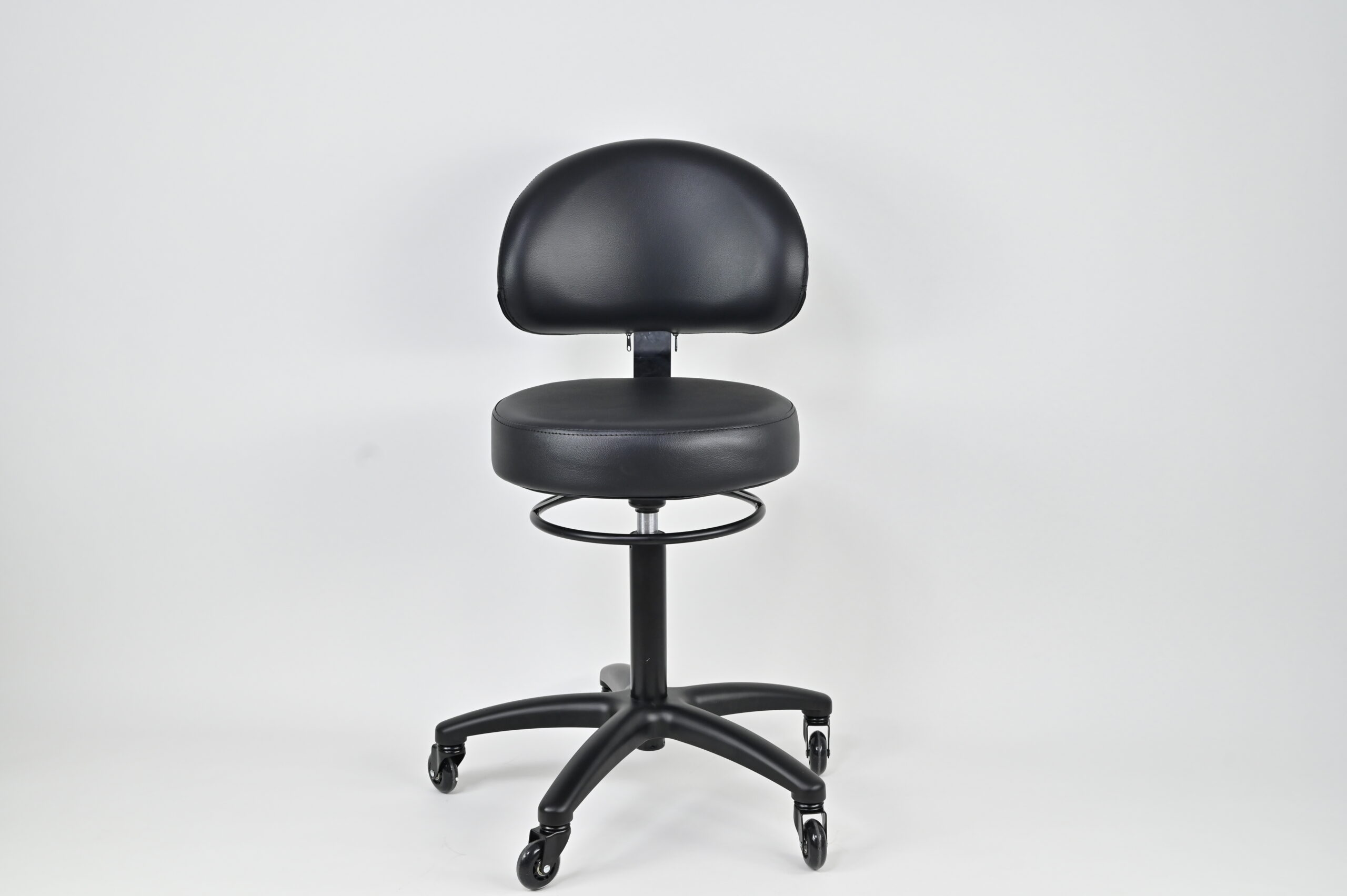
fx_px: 1869
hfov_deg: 39.6
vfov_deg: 27.0
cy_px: 448
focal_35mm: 50
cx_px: 674
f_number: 6.3
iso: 640
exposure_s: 1/100
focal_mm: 50
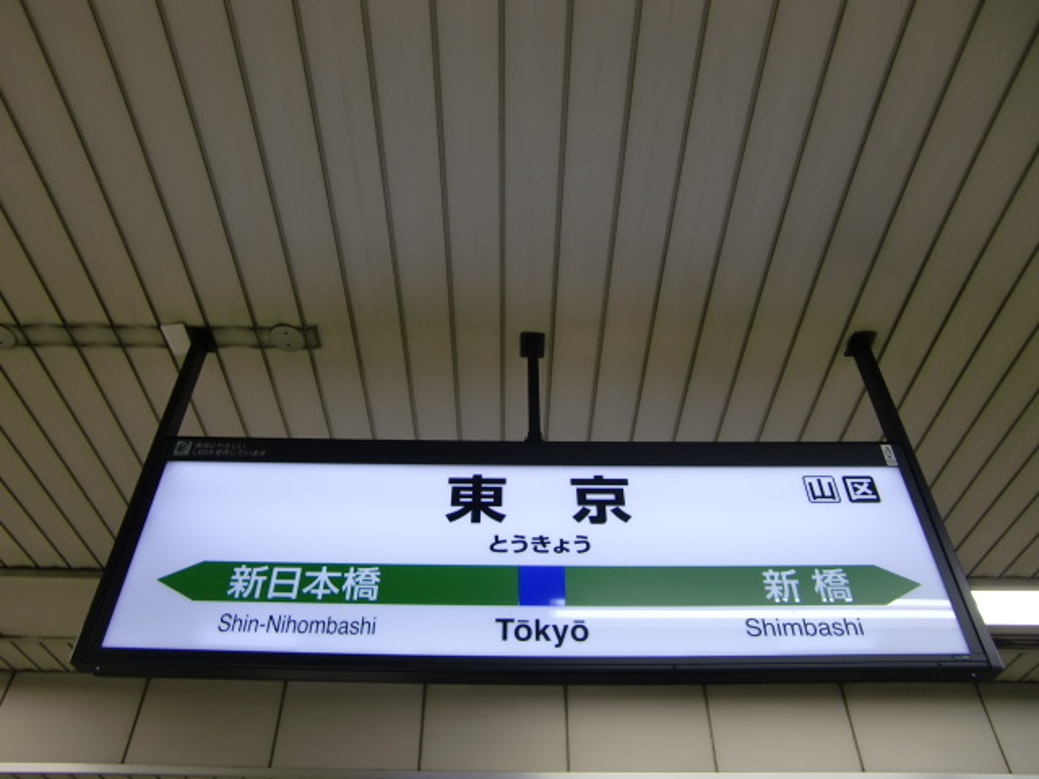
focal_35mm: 28
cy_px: 390
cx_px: 520
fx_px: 840
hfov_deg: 63.4
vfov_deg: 49.7
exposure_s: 1/60
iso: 64
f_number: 2.6
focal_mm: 4.9
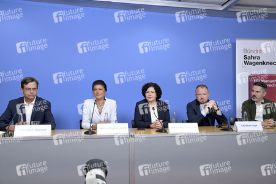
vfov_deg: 41.1
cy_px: 92
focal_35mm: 32
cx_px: 138
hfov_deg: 58.8
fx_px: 245
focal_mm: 32
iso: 5000
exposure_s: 1/500
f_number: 5.6
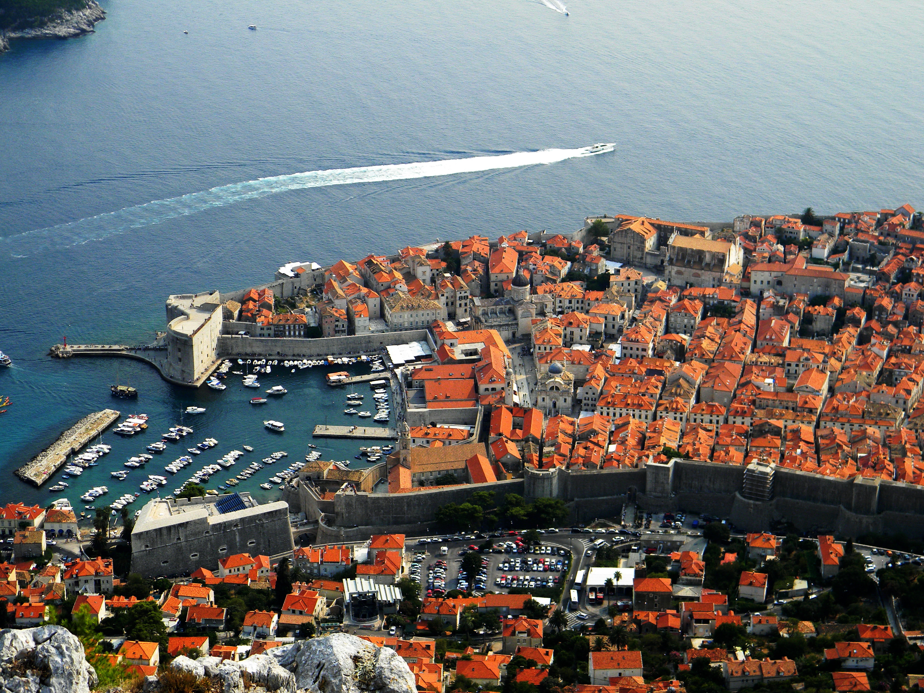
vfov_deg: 21.9
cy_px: 346
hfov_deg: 29.0
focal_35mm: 67
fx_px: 1788
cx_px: 462
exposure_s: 1/591
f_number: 4.3
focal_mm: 12.2
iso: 80
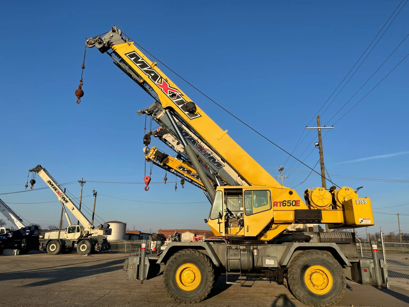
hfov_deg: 67.3
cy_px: 154
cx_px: 204
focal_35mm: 26
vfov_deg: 53.1
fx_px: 307
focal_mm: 5.1
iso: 32
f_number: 1.6
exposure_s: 1/3086
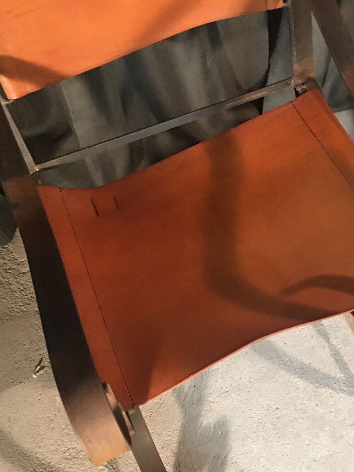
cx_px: 229
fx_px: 586
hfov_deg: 33.4
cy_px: 284
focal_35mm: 43
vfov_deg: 43.6
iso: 125
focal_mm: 4.15
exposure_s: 1/8
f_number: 2.2
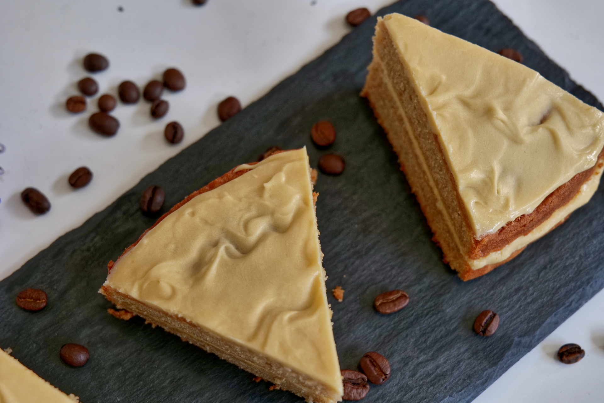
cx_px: 302
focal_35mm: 60
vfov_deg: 22.6
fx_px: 1007
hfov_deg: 33.4
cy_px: 202
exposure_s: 1/80
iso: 1000
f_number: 7.1
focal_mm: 60
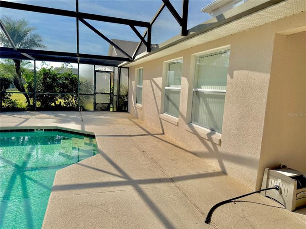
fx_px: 212
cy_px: 114
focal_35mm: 24
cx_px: 153
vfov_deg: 56.8
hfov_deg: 71.6
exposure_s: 1/5348
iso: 80
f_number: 1.78
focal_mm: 6.76
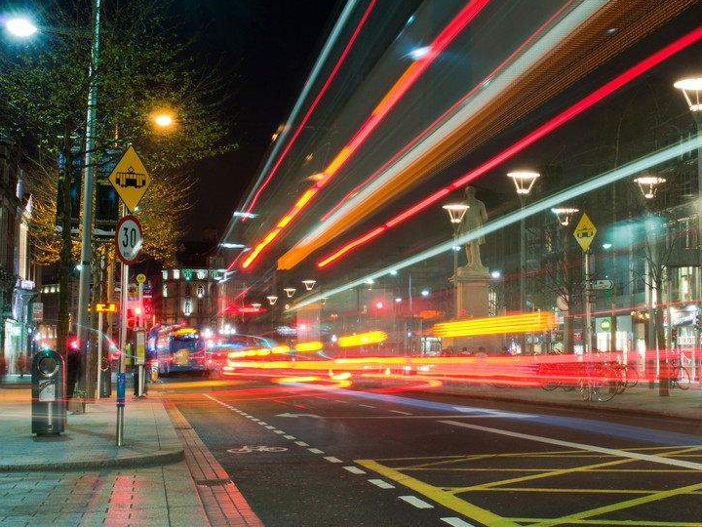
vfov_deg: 22.9
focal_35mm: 64
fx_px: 1298
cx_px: 462
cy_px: 242
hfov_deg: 30.1
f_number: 22
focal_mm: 32
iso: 100
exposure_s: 20
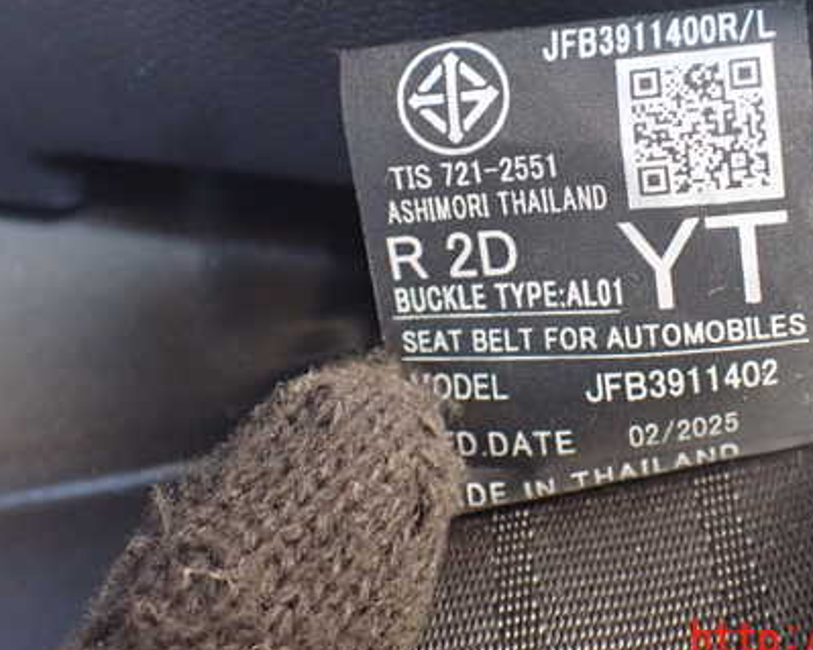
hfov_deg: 41.5
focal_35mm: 44
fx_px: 1058
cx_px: 540
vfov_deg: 33.8
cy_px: 208
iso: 800
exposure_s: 1/40
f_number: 2.3
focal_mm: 5.4
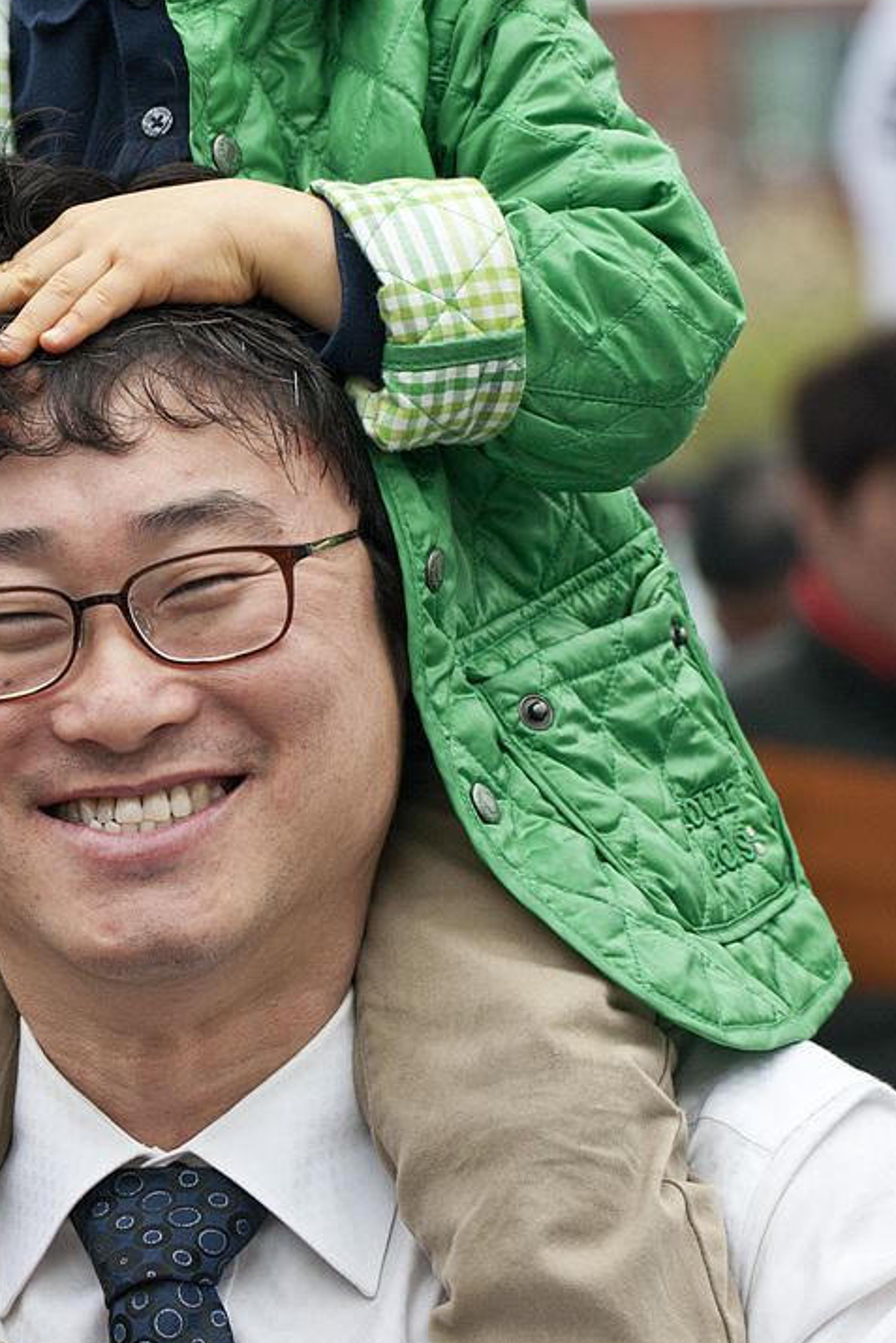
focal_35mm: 235
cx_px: 188
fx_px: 8768
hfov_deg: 5.8
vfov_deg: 8.7
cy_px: 363
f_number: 5.6
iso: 400
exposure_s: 1/400
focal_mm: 140
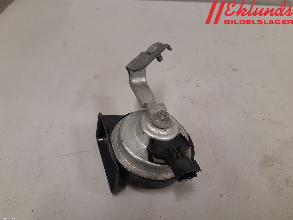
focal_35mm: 26
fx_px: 220
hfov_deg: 67.3
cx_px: 146
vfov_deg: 53.1
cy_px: 110
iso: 100
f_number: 1.7
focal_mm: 3.93
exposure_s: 1/50
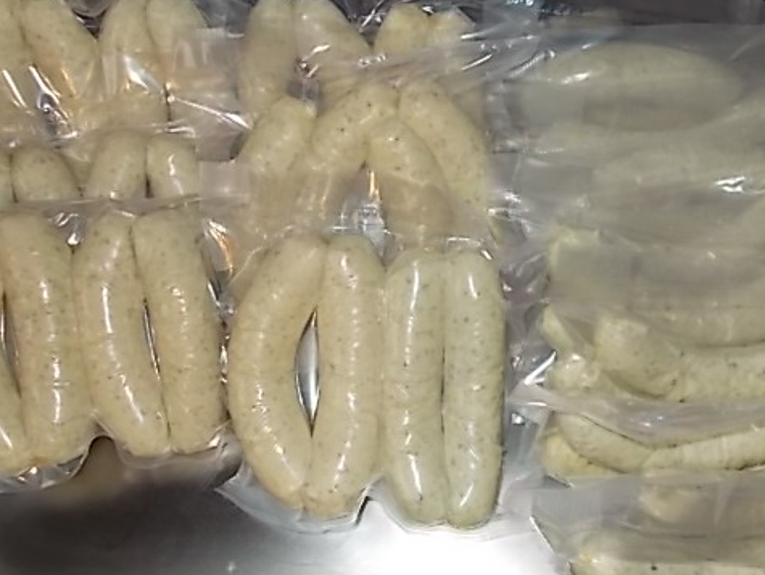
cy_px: 338
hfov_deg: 52.4
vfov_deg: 40.6
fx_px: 774
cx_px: 435
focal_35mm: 35
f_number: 3.2
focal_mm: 4.6
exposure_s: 1/25
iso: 200
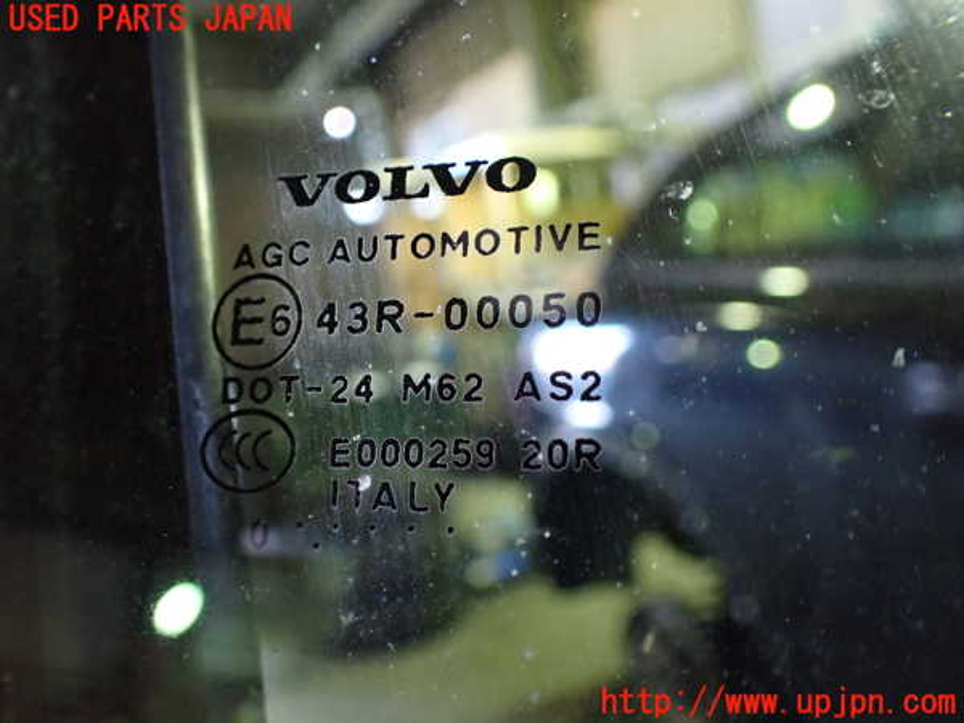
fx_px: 835
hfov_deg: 60.0
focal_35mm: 30
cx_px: 482
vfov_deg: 46.8
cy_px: 362
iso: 1000
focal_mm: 5.4
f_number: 2.3
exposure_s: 1/30
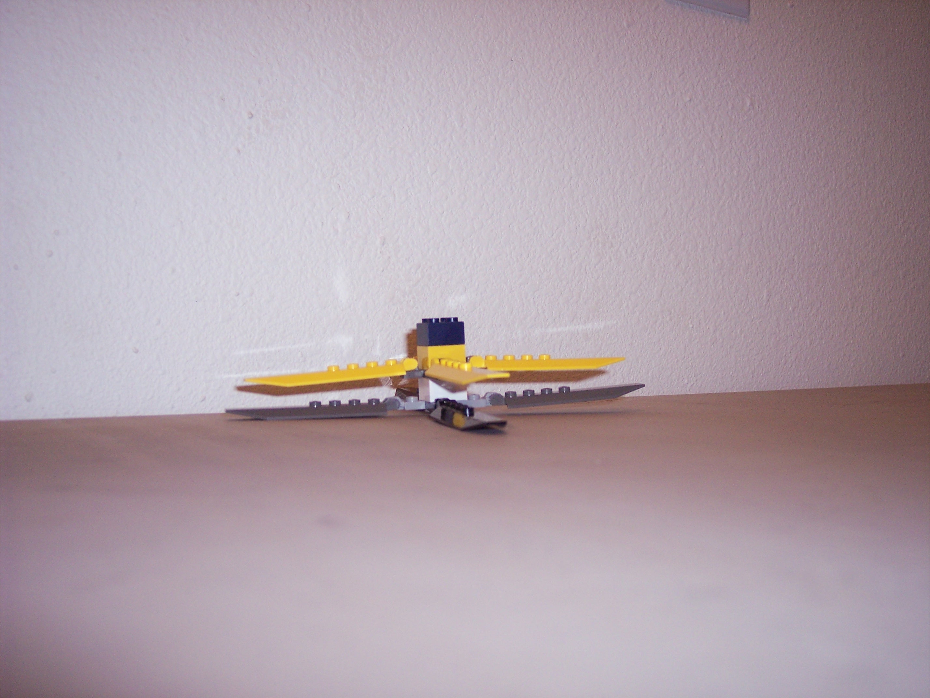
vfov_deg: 36.8
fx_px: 1048
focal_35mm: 39
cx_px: 465
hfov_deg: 47.9
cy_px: 349
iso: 140
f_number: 2.8
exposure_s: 1/60
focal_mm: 8
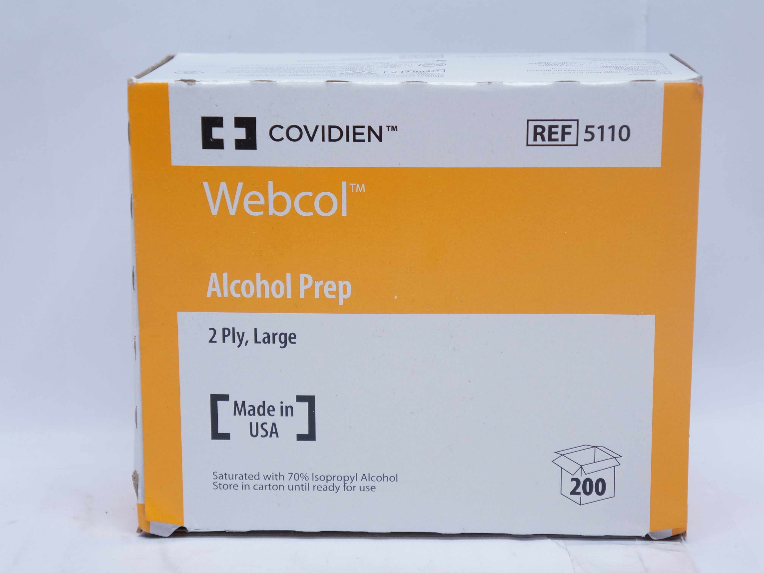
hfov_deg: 25.7
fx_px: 1677
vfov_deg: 19.4
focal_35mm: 76
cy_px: 301
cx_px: 404
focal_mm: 44
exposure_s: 1/125
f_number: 4.5
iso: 800
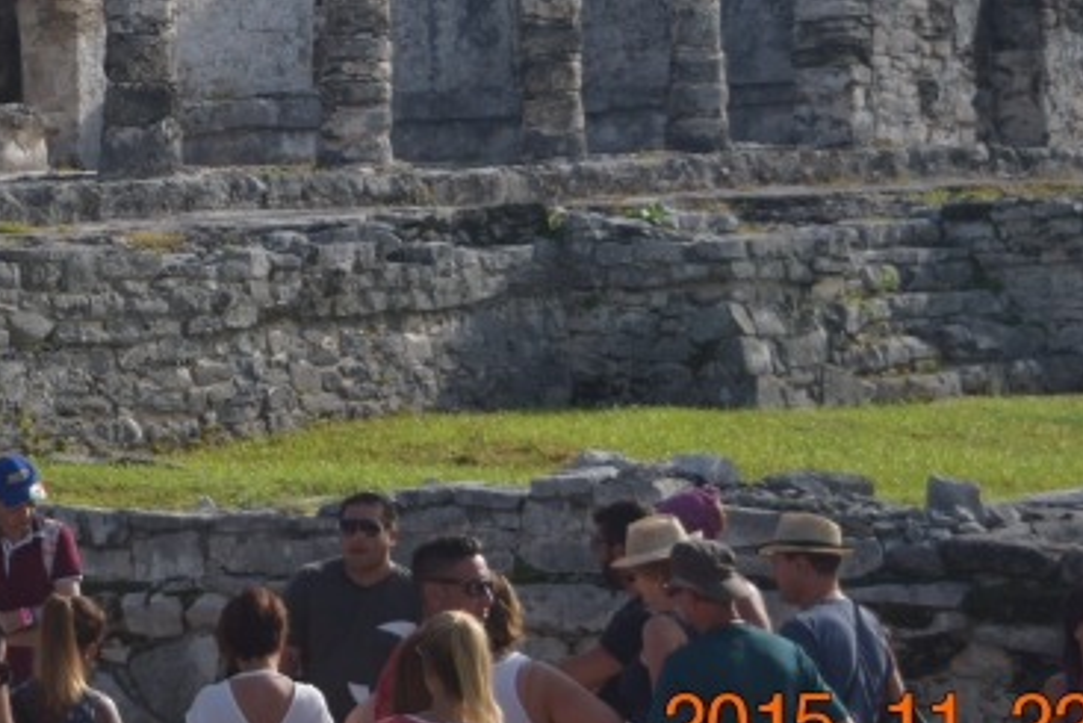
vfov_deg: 9.3
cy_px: -130
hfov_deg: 13.7
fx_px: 4406
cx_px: -130
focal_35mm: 146
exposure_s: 1/1600
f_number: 4.5
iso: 200
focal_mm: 35
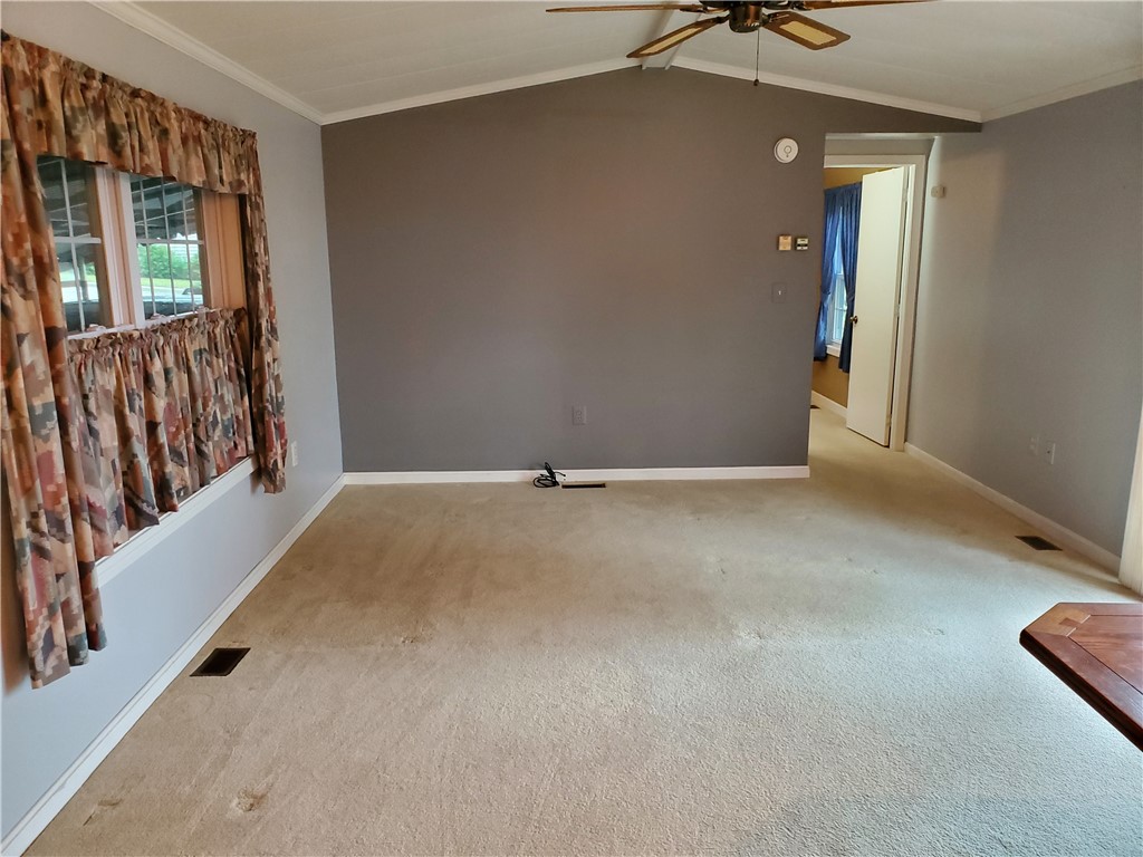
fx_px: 859
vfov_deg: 53.1
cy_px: 428
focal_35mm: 26
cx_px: 572
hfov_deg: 67.3
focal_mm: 4.3
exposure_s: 1/40
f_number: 2.4
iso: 500
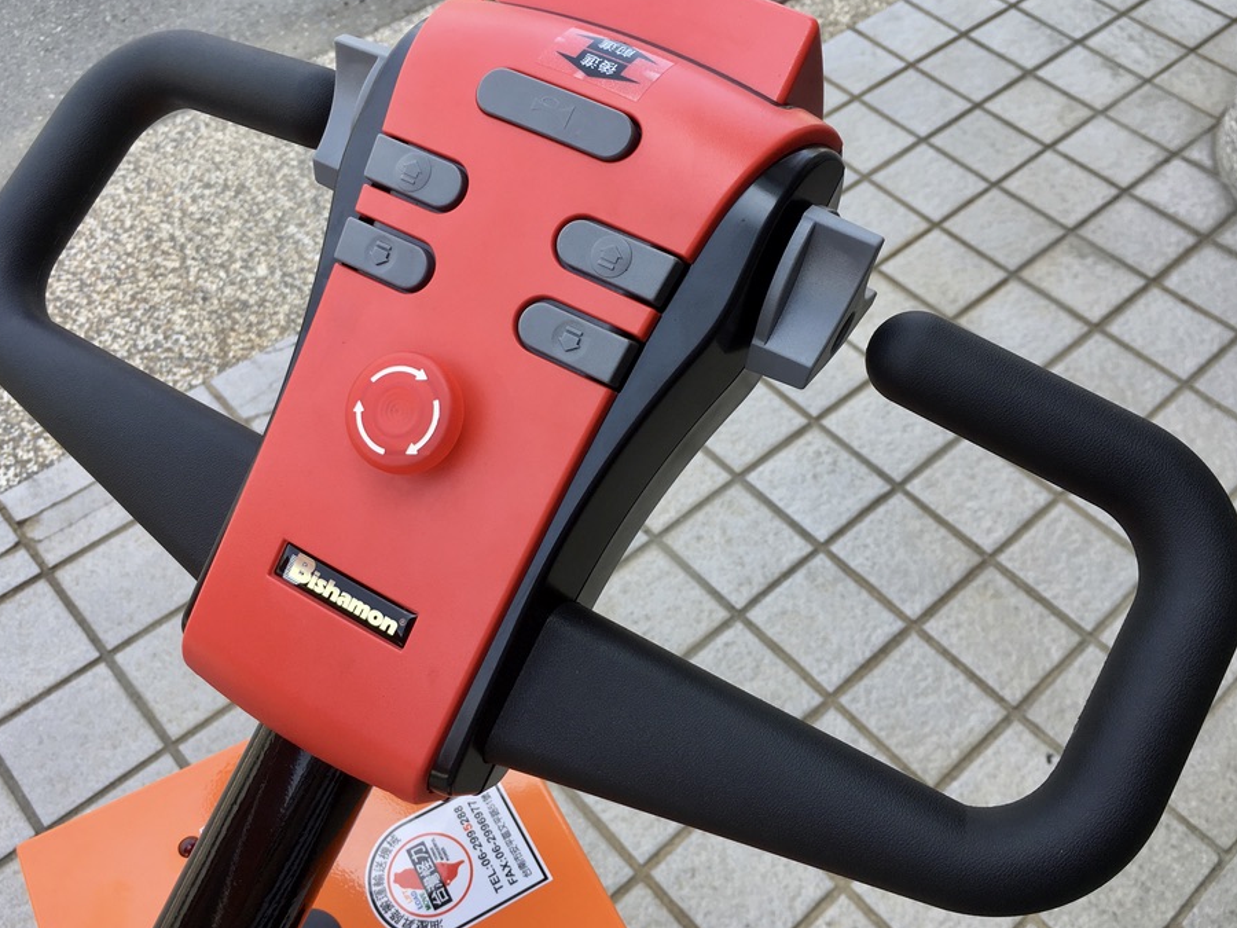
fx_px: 1179
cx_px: 606
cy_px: 433
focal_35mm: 33
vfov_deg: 42.9
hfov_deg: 55.3
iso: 25
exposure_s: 1/366
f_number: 2.2
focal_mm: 4.15
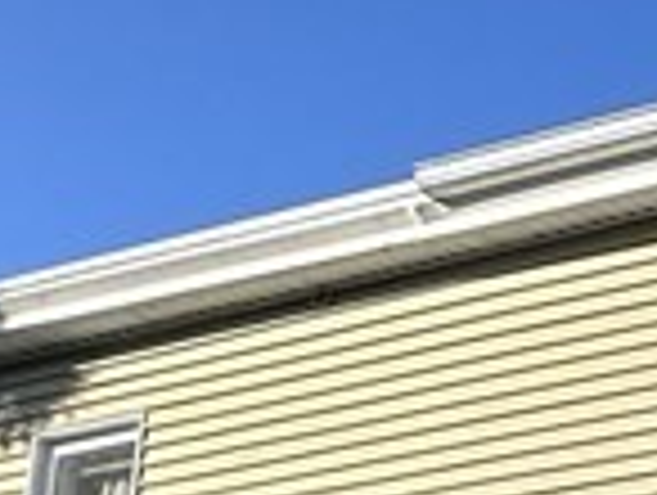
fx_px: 1863
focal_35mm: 98
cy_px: 837
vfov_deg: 13.8
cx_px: 1422
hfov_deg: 15.0
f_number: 2.2
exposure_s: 1/1575
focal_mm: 2.22
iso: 50
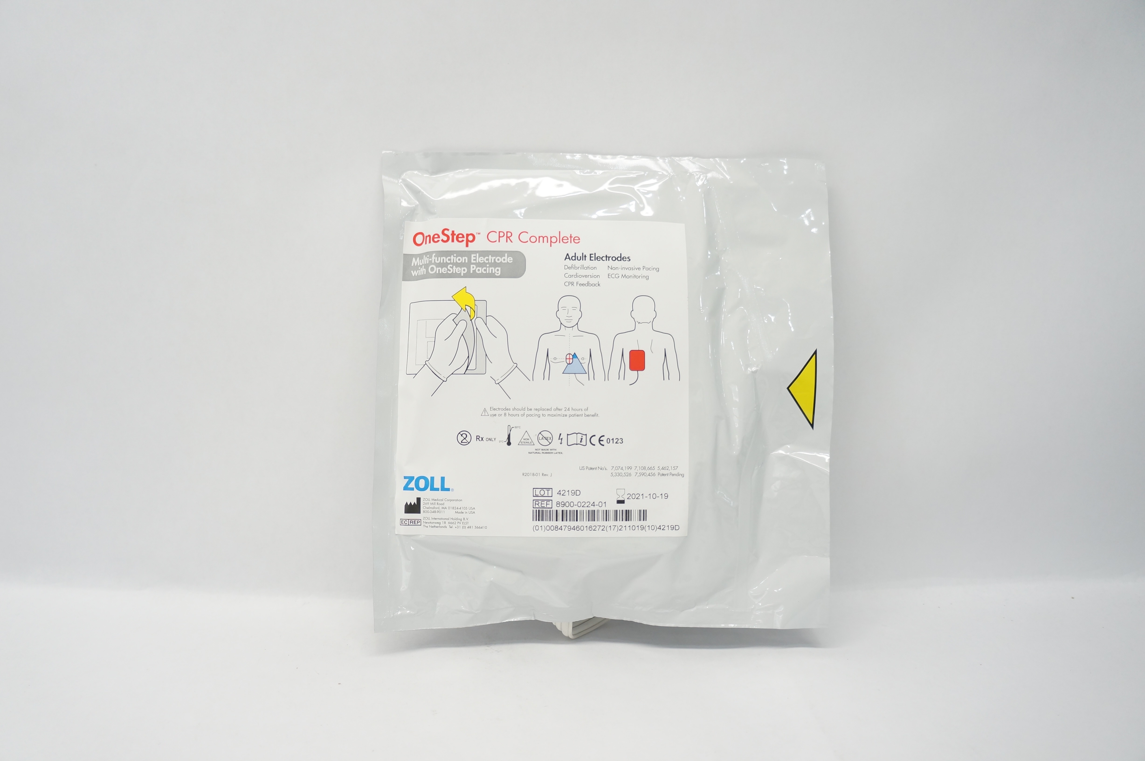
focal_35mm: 27
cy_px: 380
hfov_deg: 67.4
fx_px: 858
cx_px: 572
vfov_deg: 47.8
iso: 400
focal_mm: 18
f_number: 3.5
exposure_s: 1/160
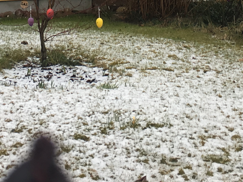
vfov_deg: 14.0
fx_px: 688
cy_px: -102
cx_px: 97
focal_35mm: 98
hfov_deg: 20.0
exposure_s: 1/331
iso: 25
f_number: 2.2
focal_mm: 4.15
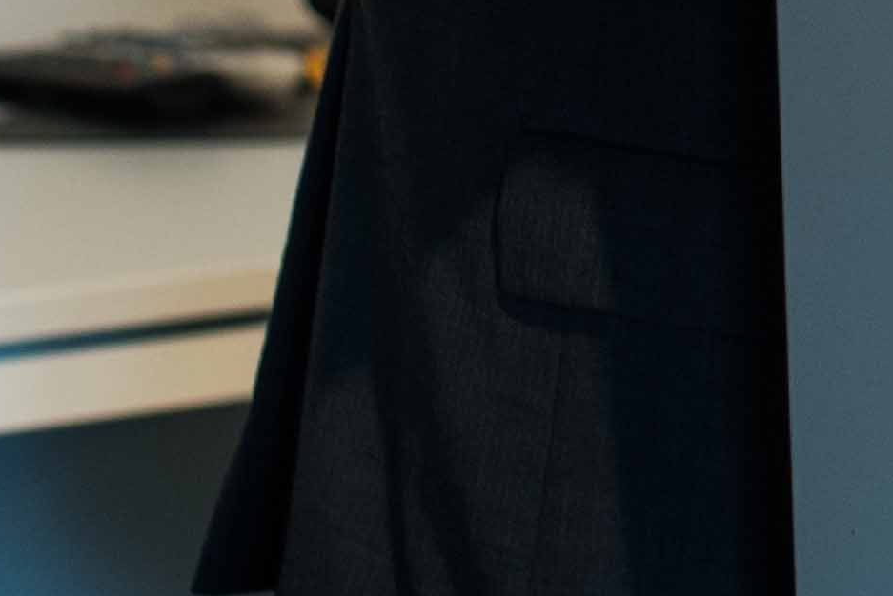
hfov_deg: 6.2
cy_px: -865
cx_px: 1972
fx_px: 7967
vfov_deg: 4.2
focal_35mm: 321
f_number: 2.8
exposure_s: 1/80
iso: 500
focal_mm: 50
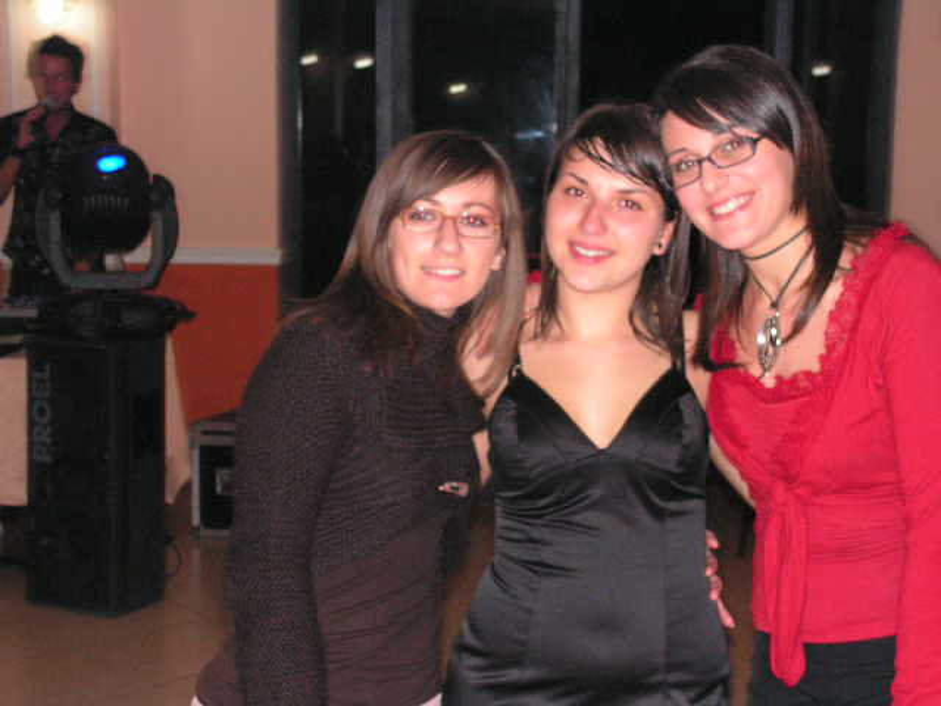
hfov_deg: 29.4
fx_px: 1794
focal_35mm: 66
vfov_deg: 22.3
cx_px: 470
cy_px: 353
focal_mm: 11
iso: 200
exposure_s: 1/80
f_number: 3.3
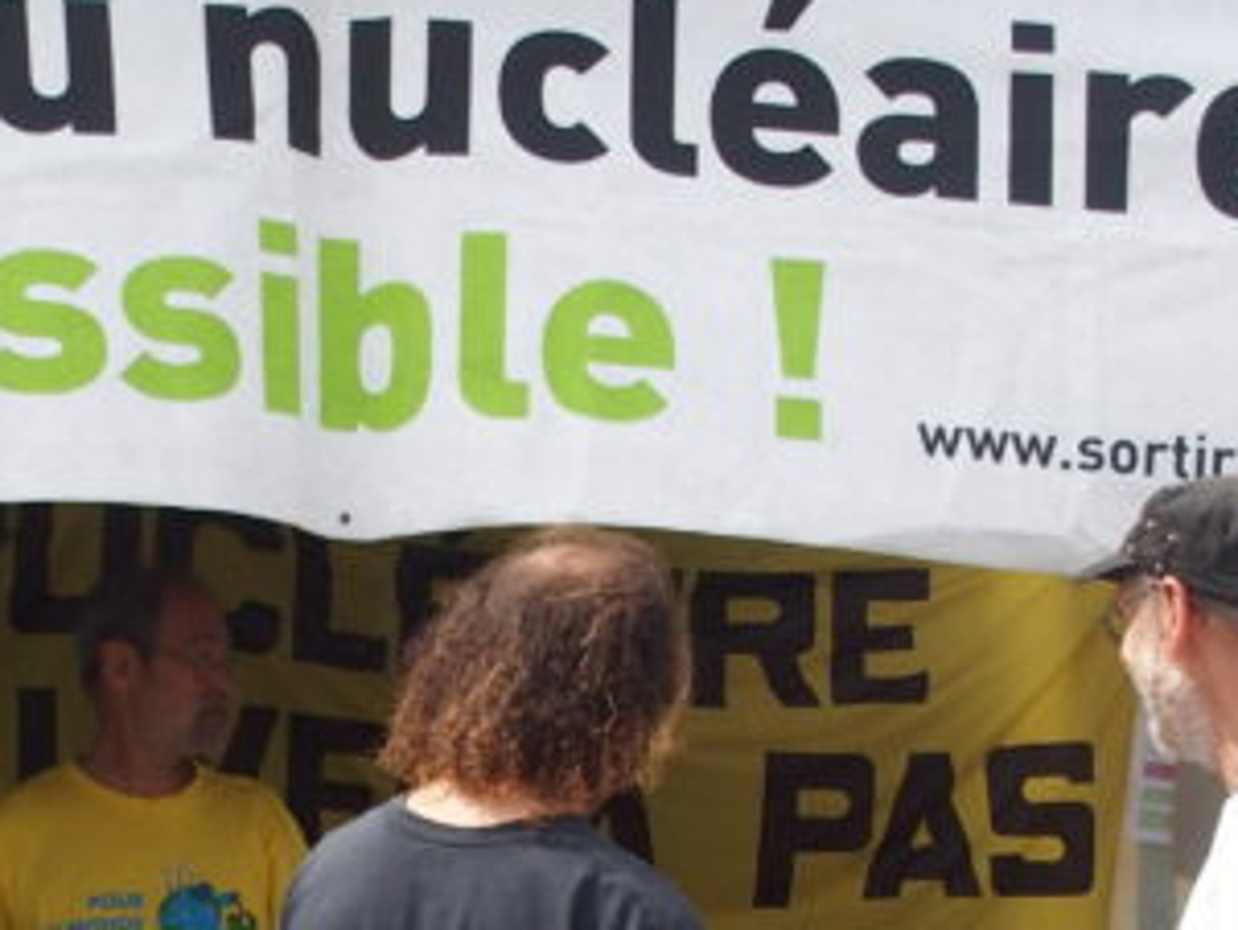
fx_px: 4258
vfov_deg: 12.2
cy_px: 1095
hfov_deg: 16.5
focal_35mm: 119
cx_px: 391
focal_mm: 7.4
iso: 100
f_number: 4.5
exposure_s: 1/500
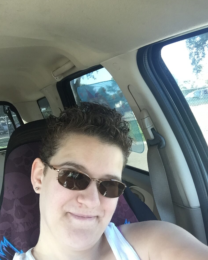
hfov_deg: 44.5
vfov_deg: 54.2
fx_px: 254
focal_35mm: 33
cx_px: 102
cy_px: 139
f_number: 2.2
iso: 32
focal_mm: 2.65
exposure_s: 1/60
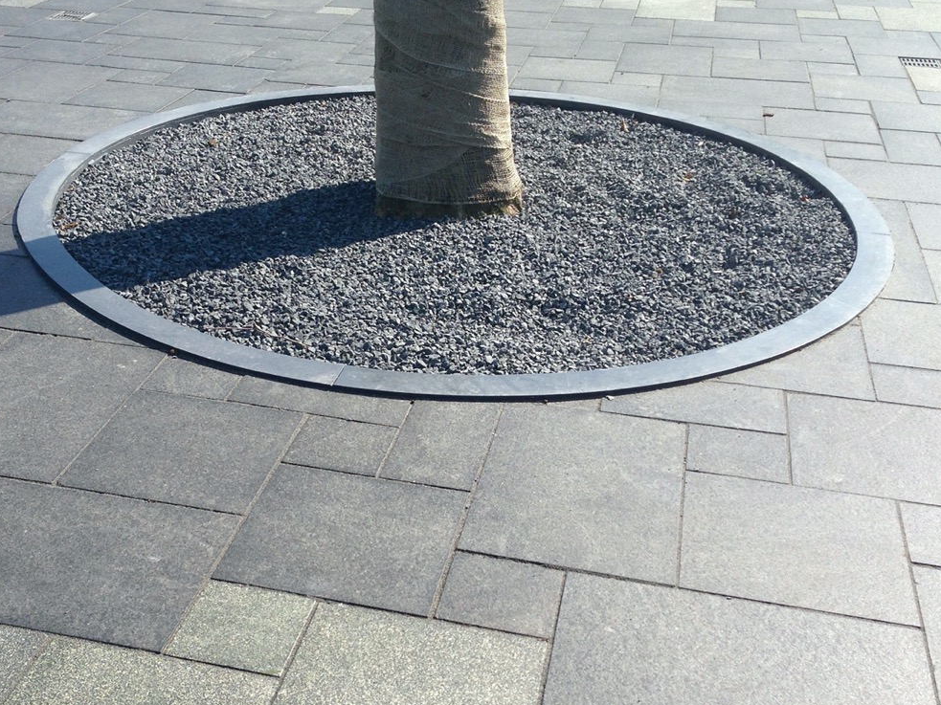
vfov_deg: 30.9
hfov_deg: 40.2
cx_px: 373
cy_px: 386
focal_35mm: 47
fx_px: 1277
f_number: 2.4
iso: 50
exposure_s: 1/1085
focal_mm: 4.12
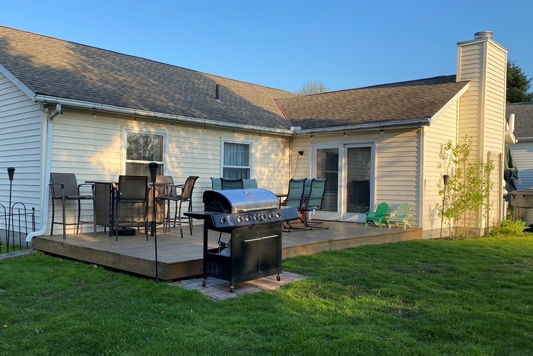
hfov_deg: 55.2
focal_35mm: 34
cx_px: 205
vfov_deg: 38.9
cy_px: 197
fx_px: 503
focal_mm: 4.25
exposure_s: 1/965
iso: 32
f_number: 1.8
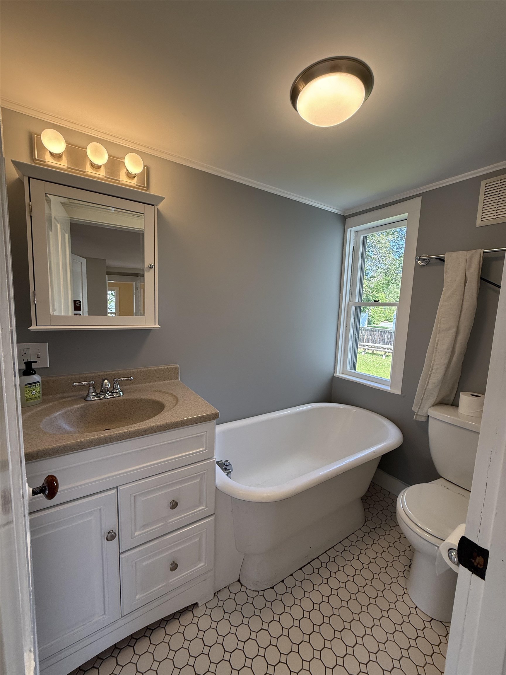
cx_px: 253
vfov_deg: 102.1
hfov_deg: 85.7
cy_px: 338
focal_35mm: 14
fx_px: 273
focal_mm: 2.22
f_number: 2.2
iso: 80
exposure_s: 1/120
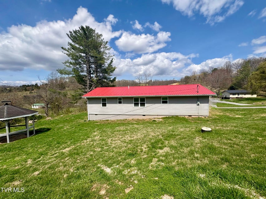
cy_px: 100
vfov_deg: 85.7
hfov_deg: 102.1
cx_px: 133
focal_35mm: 14
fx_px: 108
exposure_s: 1/2985
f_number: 2.2
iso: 50
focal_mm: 2.22
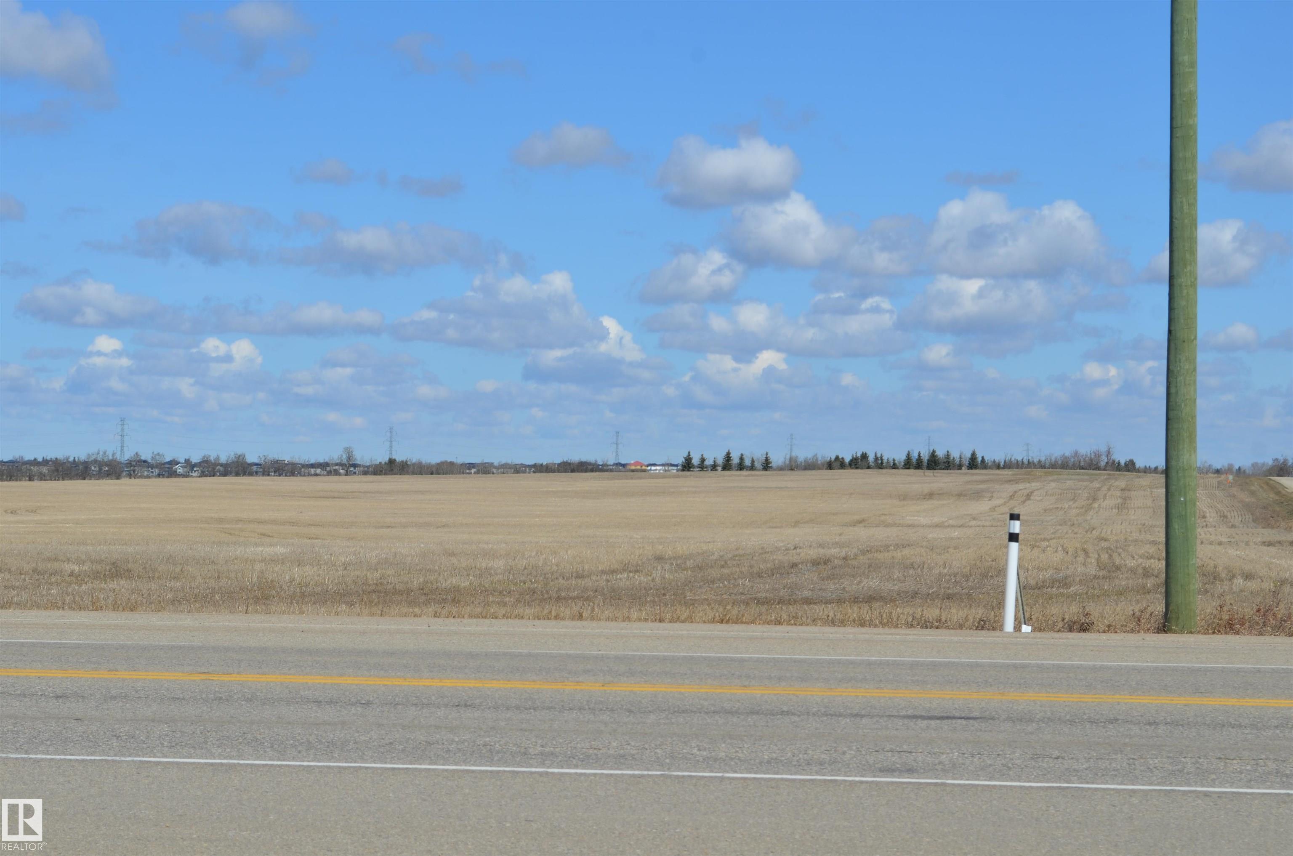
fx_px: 2957
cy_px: 428
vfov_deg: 16.5
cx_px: 646
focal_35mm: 82
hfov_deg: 24.7
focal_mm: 55
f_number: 9
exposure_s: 1/320
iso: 100
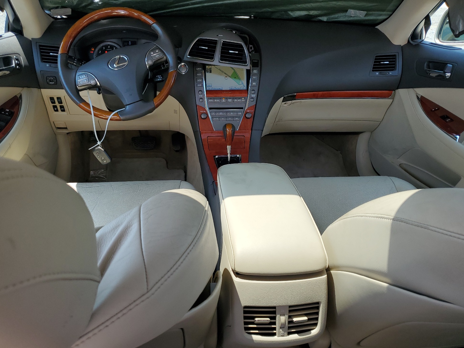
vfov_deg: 51.4
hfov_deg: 65.3
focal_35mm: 27
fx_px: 362
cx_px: 229
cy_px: 173
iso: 50
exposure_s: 1/526
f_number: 1.5
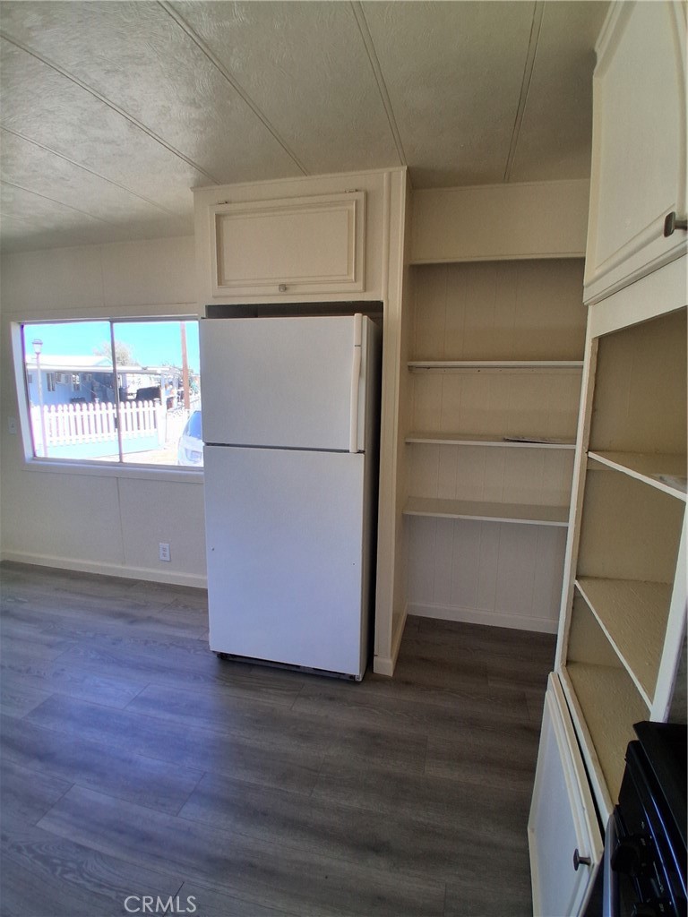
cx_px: 344
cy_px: 458
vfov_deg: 91.0
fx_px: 451
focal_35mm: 17
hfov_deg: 74.7
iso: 50
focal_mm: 1.4
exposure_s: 1/168
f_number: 2.2
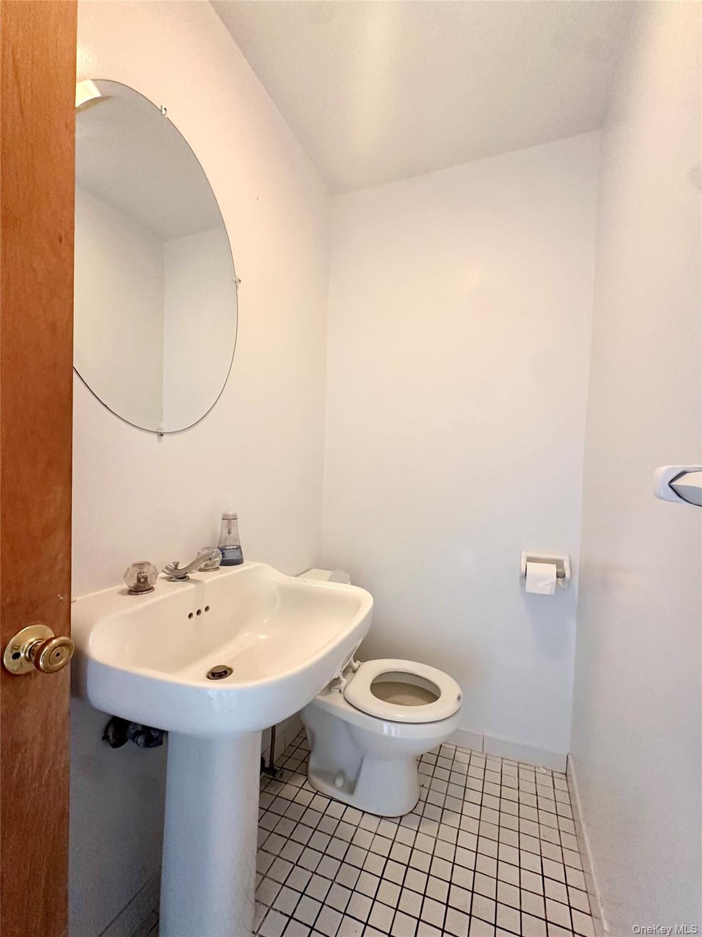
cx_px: 351
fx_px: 379
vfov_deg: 102.1
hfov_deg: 85.6
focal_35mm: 14
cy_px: 468
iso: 320
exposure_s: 1/60
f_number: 2.2
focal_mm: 2.22
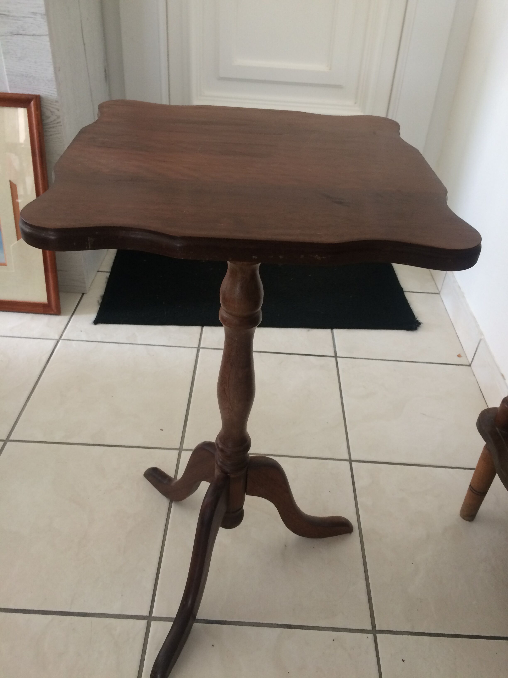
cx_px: 254
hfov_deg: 48.2
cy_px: 339
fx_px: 567
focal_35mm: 29
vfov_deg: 61.7
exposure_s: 1/33
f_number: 2.2
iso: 80
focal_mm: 4.15
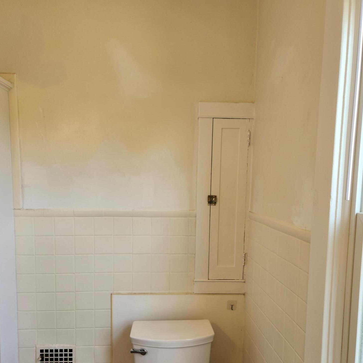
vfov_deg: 56.9
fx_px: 332
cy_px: 218
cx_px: 179
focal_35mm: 28
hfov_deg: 57.3
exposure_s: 1/120
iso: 64
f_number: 1.8
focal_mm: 5.4
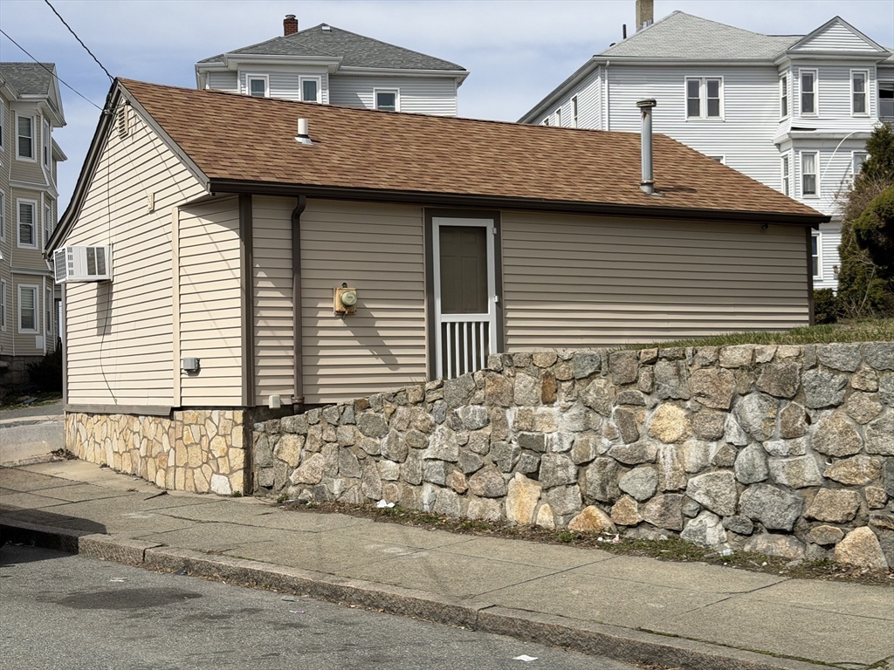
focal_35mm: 48
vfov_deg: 30.3
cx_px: 447
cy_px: 335
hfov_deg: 39.7
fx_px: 1240
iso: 64
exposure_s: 1/7874
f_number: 1.78
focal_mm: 6.76
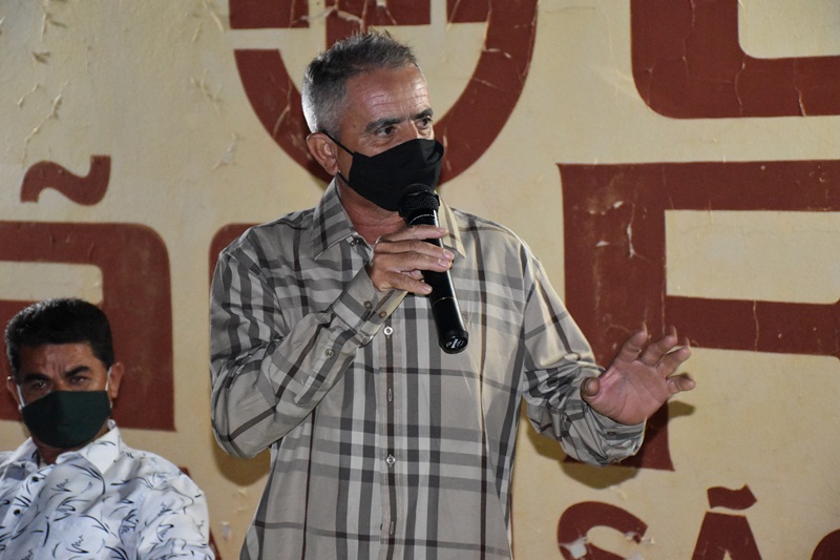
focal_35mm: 105
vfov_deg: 13.0
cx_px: 420
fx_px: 2449
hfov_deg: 19.5
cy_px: 280
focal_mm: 70
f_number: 5
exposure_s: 1/60
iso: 6400
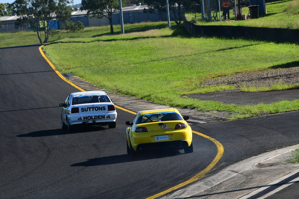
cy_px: 100
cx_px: 150
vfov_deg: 4.4
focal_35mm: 315
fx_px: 2616
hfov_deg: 6.5
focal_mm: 210
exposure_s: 1/640
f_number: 11
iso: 500
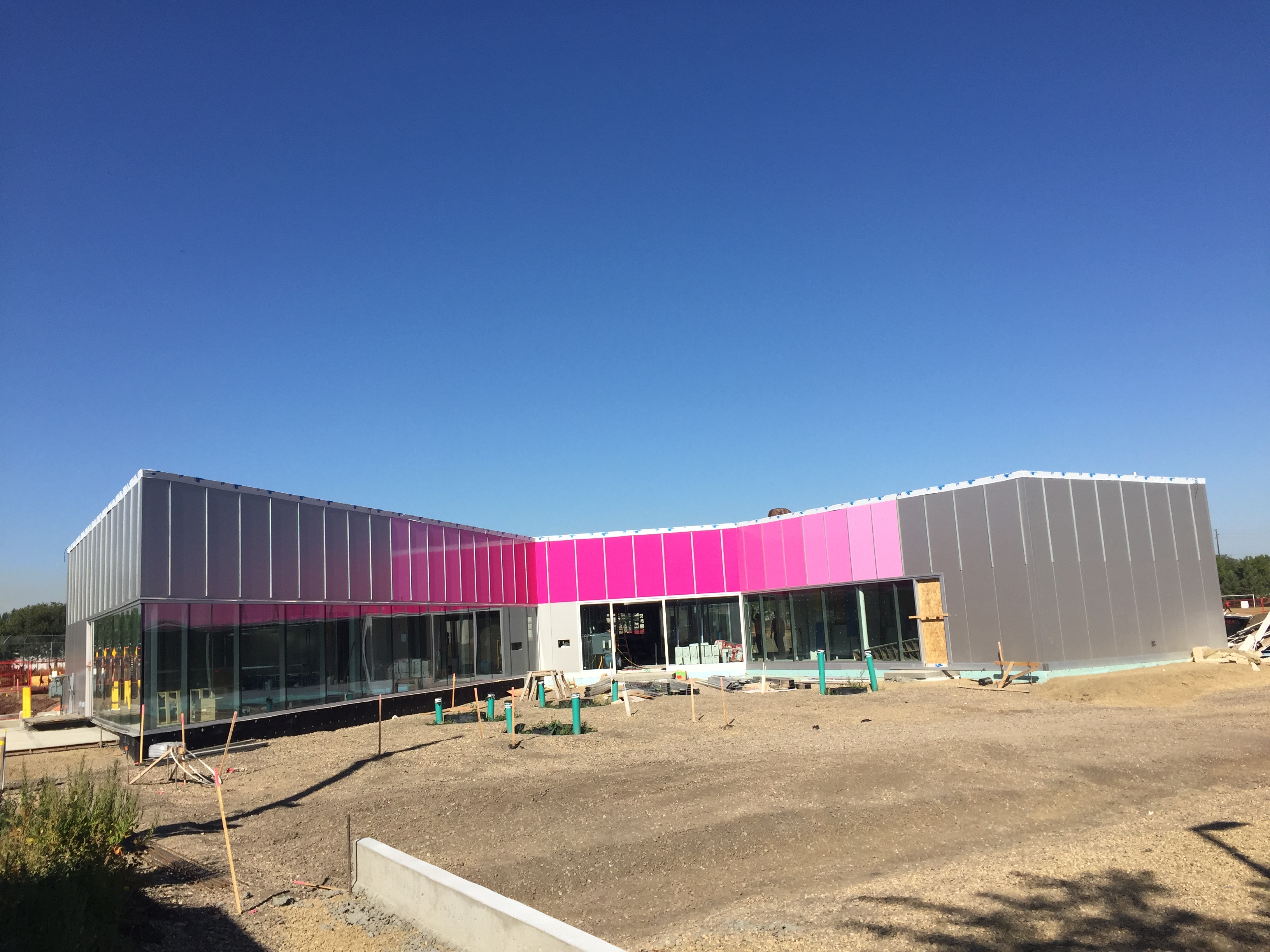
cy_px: 476
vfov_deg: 48.2
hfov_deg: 61.7
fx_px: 1064
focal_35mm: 29
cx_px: 635
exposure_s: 1/2475
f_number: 2.2
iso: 32
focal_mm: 4.15
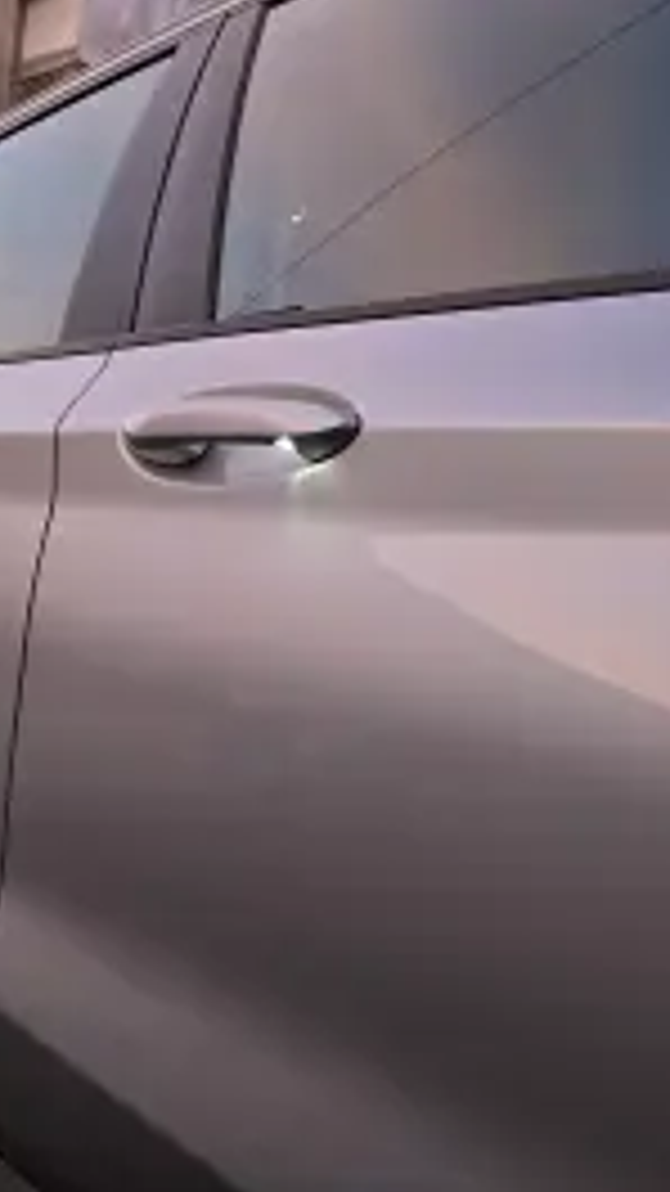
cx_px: -27
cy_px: 589
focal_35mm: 34
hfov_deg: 31.5
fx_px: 1074
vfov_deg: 58.0
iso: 200
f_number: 1.7
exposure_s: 1/100
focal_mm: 6.3
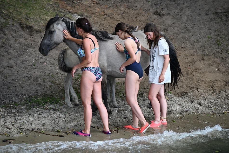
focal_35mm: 125
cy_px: 76
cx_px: 114
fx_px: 795
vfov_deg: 11.0
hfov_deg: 16.4
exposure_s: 1/500
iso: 360
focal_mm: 125
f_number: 4.8
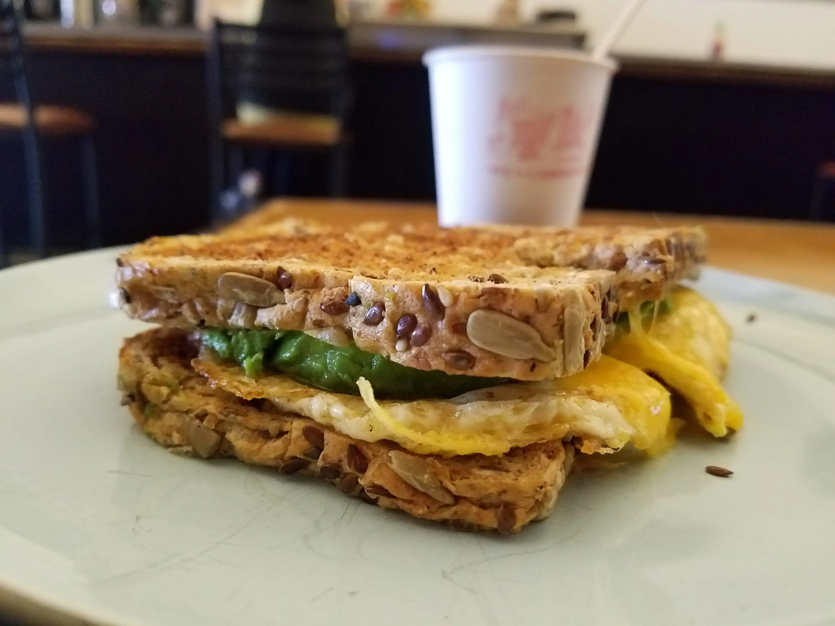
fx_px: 627
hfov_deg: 67.3
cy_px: 313
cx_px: 418
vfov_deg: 53.1
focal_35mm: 26
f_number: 1.7
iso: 640
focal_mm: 4.2
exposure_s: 1/40
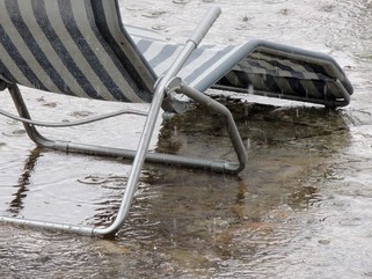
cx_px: 105
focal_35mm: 887
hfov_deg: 2.2
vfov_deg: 1.7
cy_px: 76
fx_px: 9536
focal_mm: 89.1
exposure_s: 1/400
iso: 400
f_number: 4.9
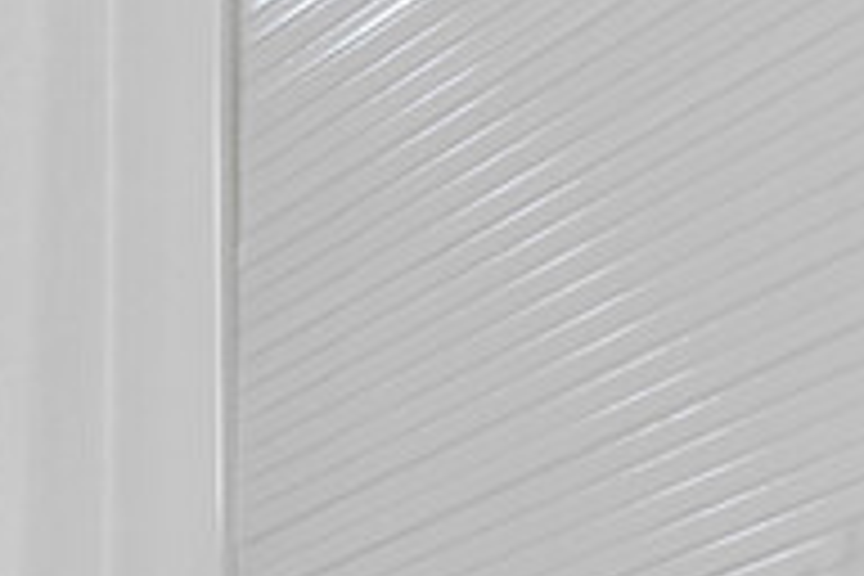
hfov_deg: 10.0
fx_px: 2616
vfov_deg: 9.8
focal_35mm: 109
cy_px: 1701
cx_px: -2063
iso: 200
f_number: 10
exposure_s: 1.3
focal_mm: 14
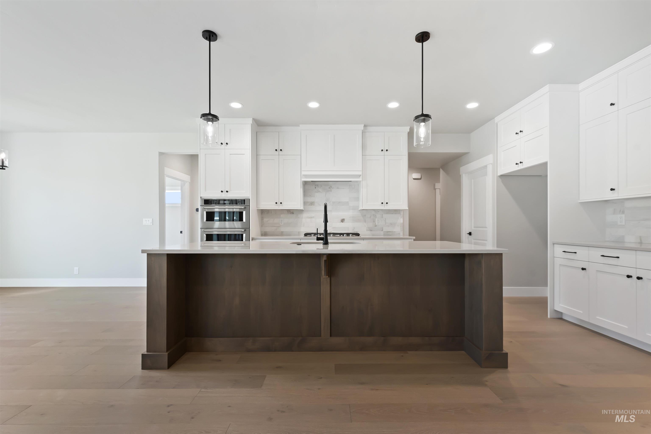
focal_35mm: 15
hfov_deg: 100.4
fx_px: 271
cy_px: 217
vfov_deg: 77.4
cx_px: 326
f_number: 6.3
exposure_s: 1/2.5
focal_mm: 15
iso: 320
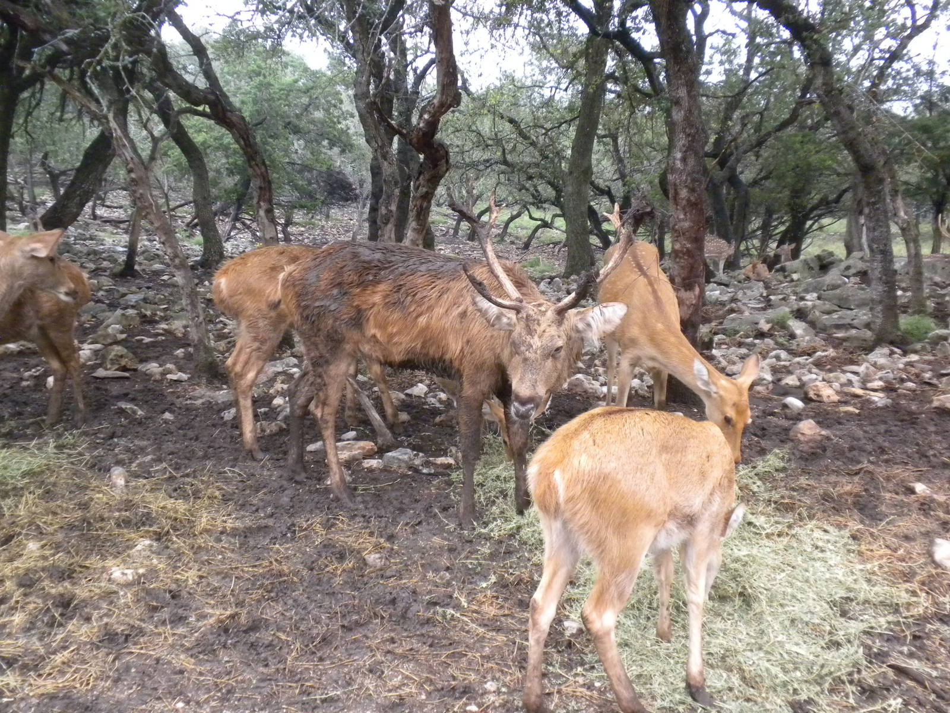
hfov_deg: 50.1
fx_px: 1015
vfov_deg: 38.7
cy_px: 356
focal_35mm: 37
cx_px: 475
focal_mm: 6.6
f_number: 3.5
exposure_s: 1/173
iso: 400
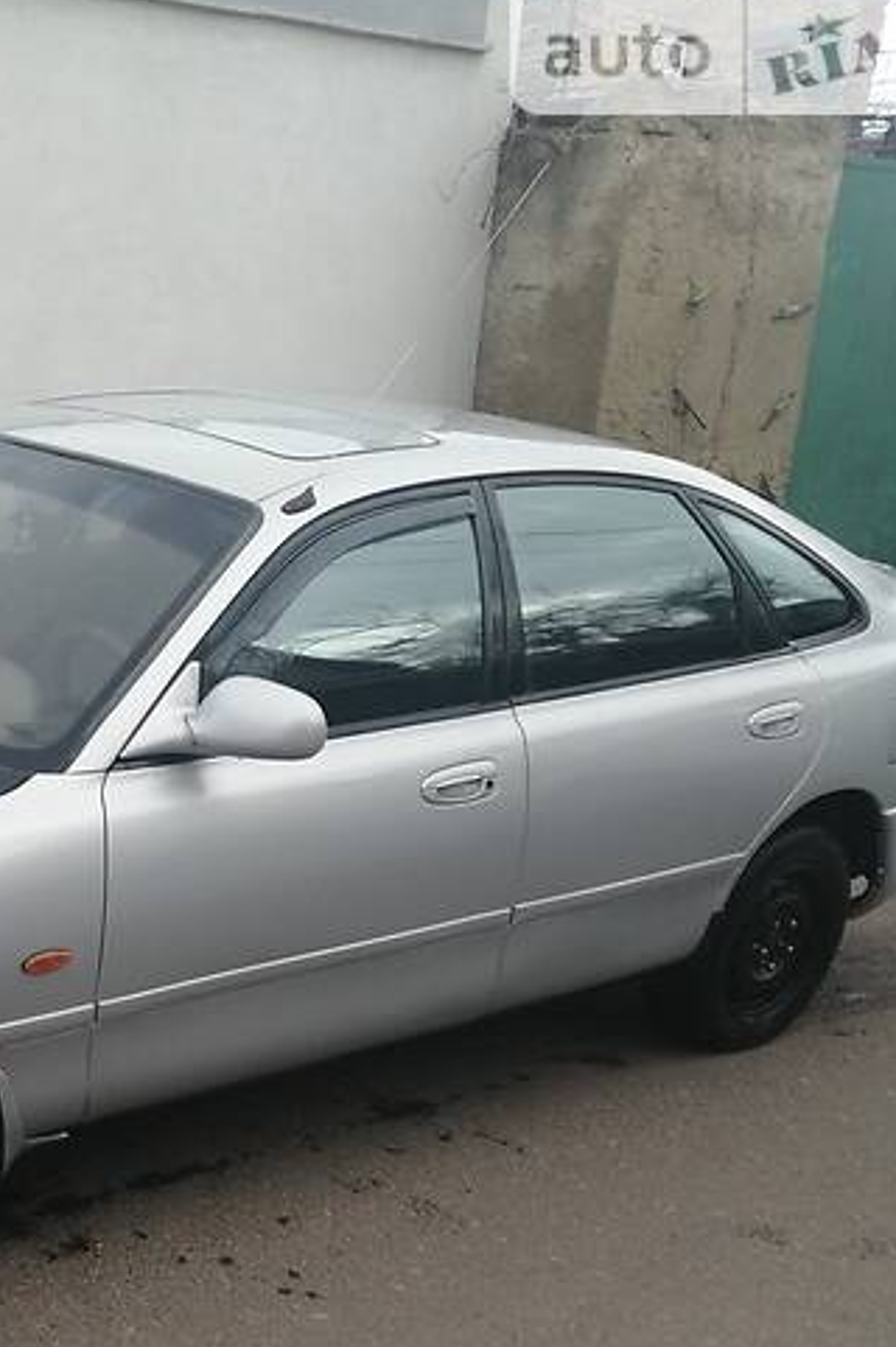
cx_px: -165
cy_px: 801
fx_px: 1682
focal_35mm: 45
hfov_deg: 26.6
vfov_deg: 43.4
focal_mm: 3.6
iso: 50
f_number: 1.8
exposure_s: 1/189
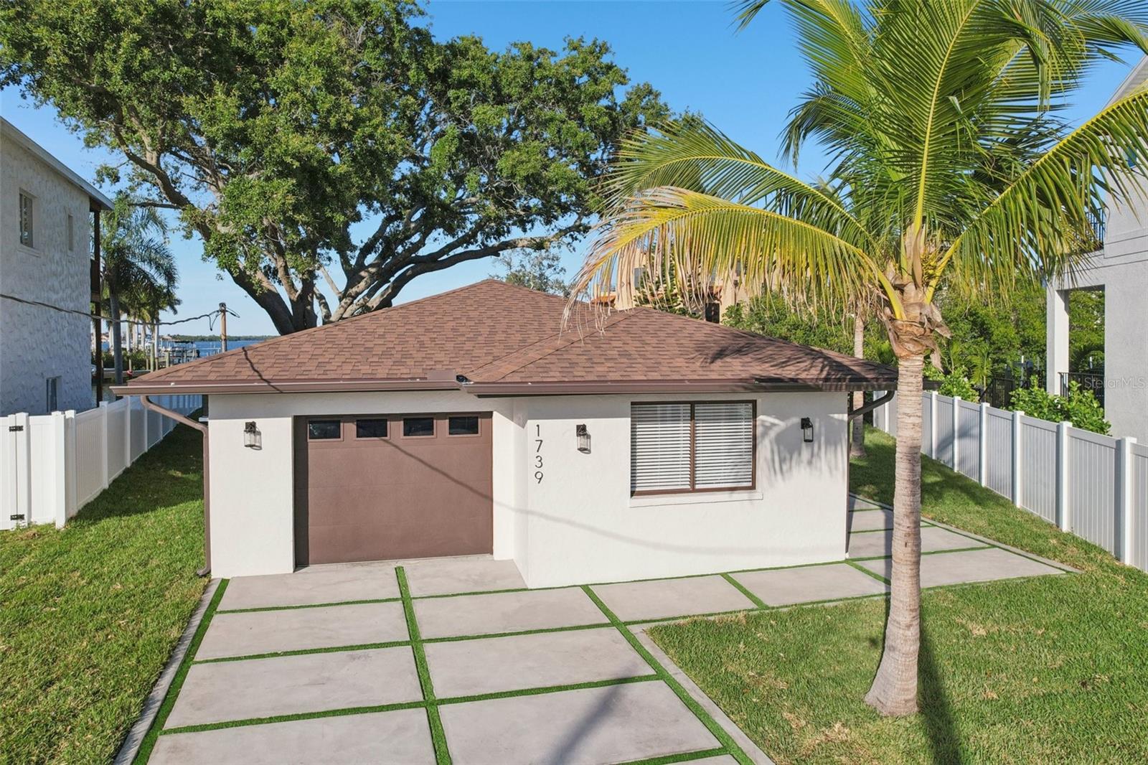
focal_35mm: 22
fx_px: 701
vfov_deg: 57.2
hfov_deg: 78.6
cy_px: 382
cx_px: 574
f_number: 2.8
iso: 150
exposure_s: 1/2500
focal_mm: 8.4
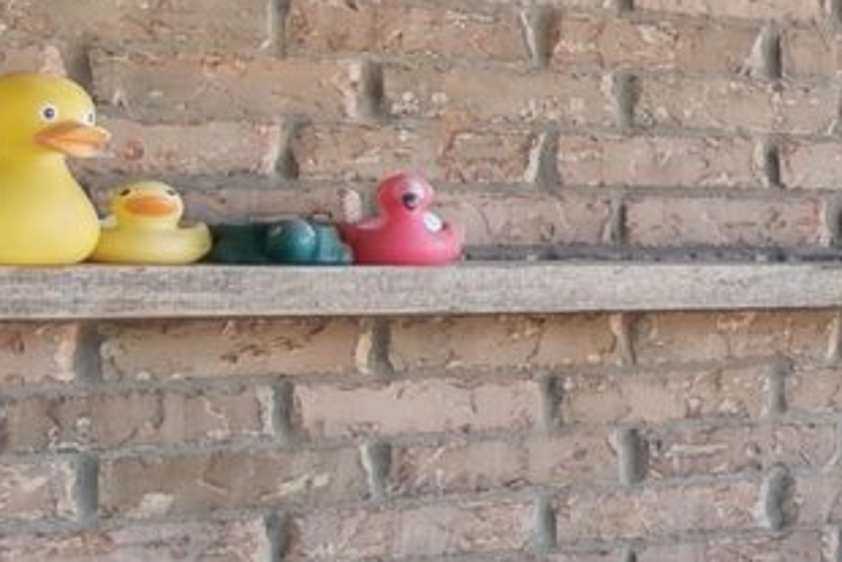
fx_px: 2316
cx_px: 2445
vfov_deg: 13.8
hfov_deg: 11.9
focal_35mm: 99
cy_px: 319
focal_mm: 10
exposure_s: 1/200
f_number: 8
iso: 100
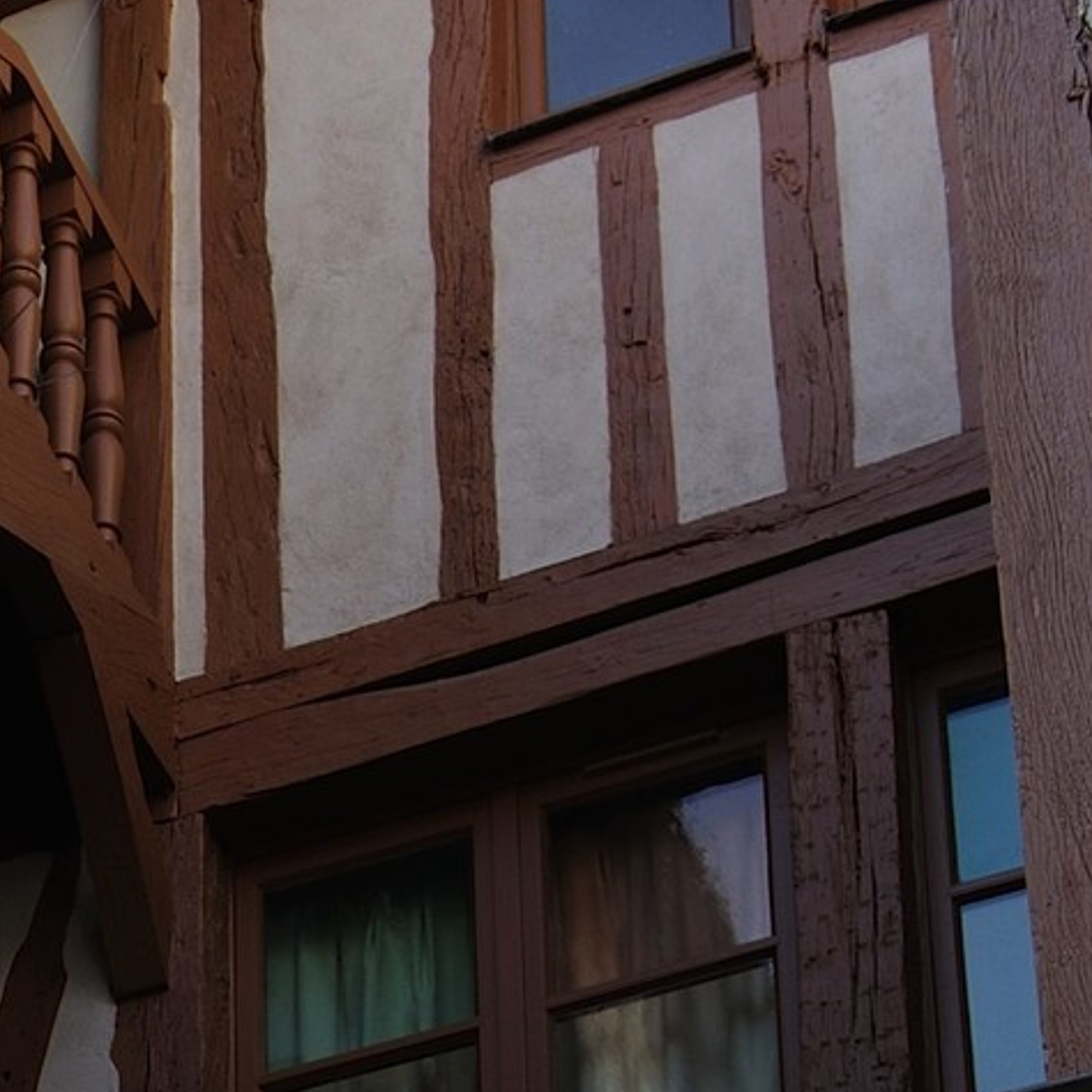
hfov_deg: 9.4
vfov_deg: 9.0
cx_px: -594
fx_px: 6460
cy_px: 2330
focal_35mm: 181
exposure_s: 1/100
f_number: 8
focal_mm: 42
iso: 200
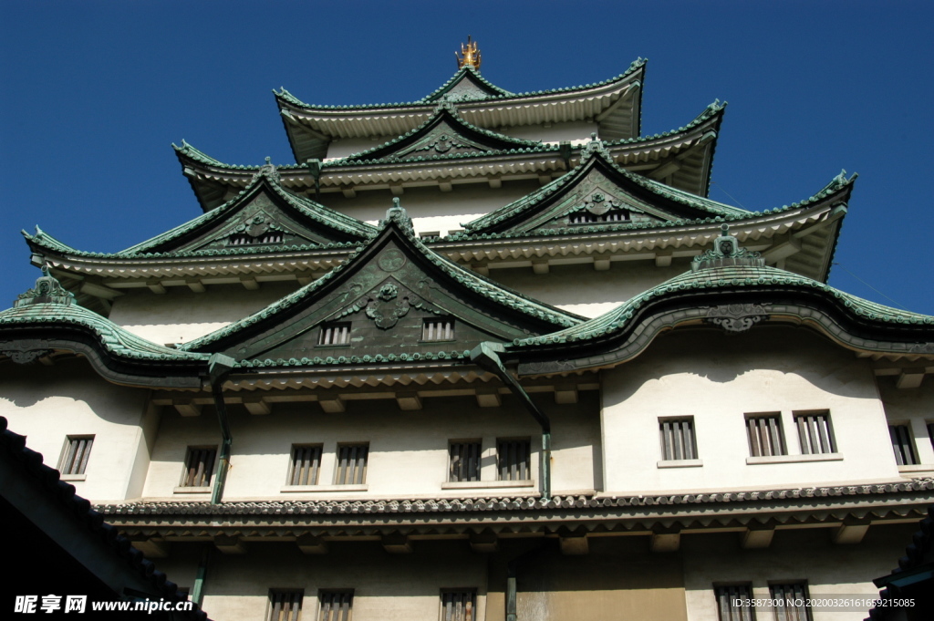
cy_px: 310
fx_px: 933
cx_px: 467
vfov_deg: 36.8
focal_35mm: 36
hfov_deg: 53.2
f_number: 10
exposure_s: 1/350
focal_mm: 24
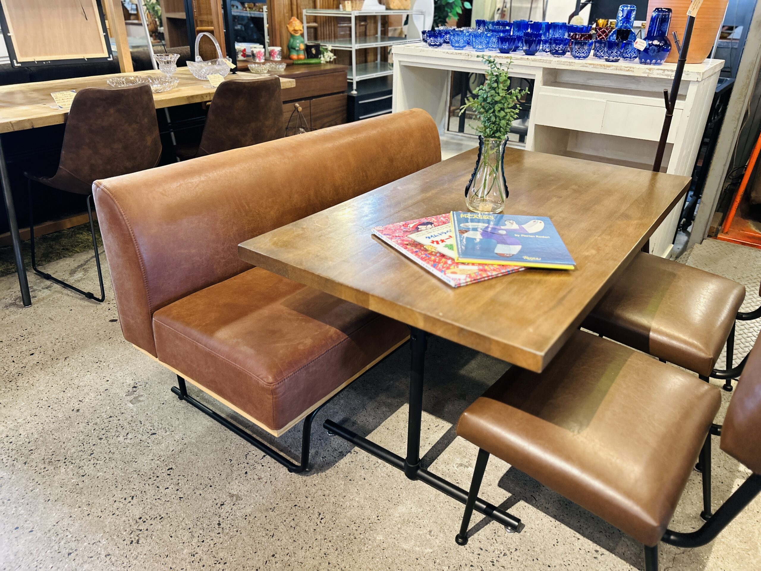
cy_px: 286
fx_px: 572
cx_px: 380
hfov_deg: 67.3
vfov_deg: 53.1
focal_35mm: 26
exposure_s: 1/60
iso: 320
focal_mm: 5.7
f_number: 1.5
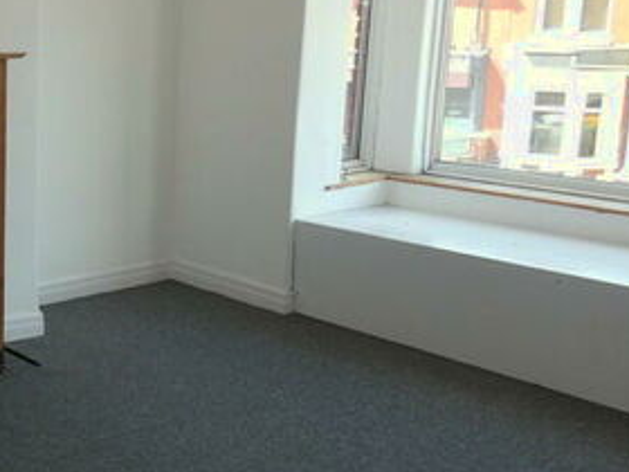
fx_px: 909
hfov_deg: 31.6
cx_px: -135
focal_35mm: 50
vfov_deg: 29.1
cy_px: 219
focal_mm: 3.6
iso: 80
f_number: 2.8
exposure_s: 1/125
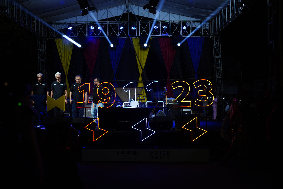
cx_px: 142
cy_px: 94
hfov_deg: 54.4
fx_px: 275
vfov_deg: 37.9
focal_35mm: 35
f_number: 1.8
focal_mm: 35
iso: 500
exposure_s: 1/320
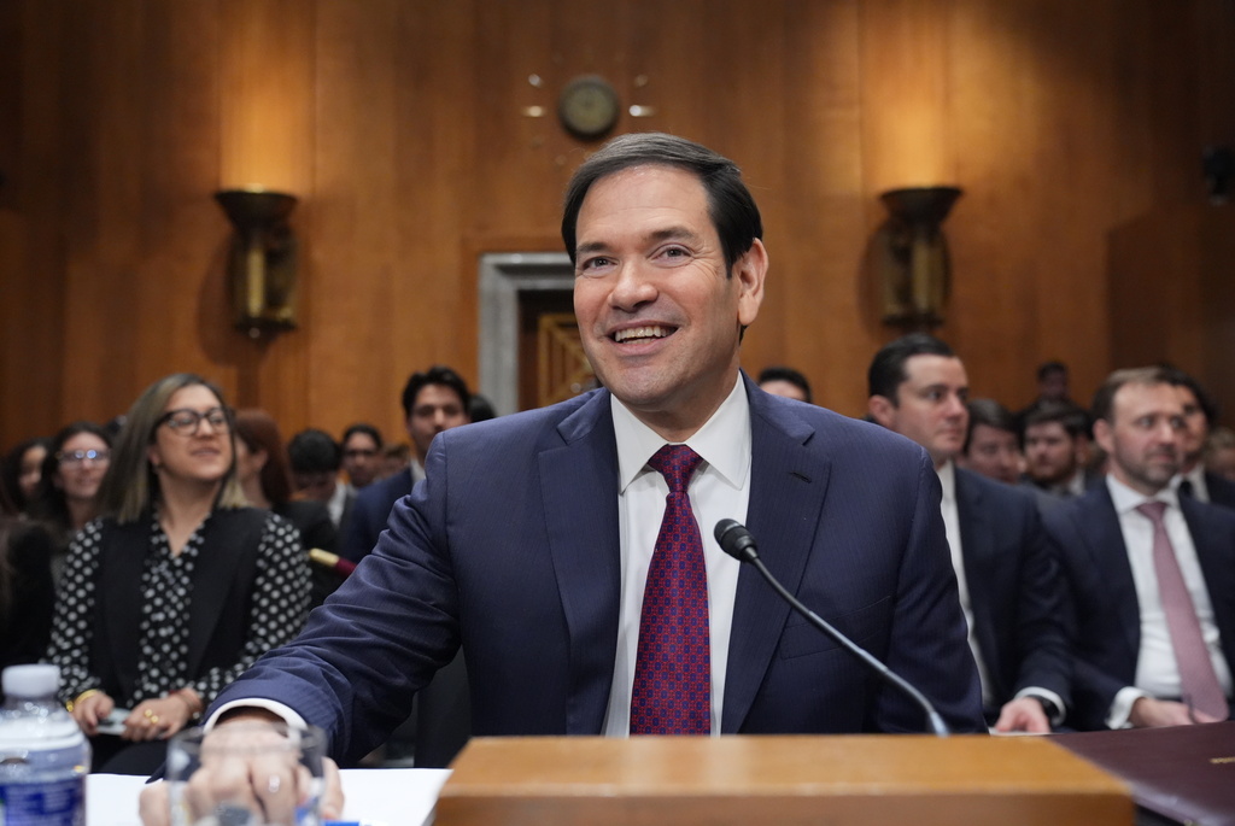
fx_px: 1374
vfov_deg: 33.5
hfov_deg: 48.4
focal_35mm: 40
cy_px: 413
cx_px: 618
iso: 4000
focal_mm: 40
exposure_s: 1/320
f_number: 3.5
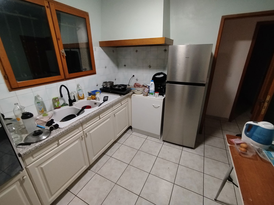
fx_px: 119
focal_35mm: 15
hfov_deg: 98.2
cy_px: 102
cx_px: 137
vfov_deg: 81.7
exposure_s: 1/25
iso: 320
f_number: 2.2
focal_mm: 1.65
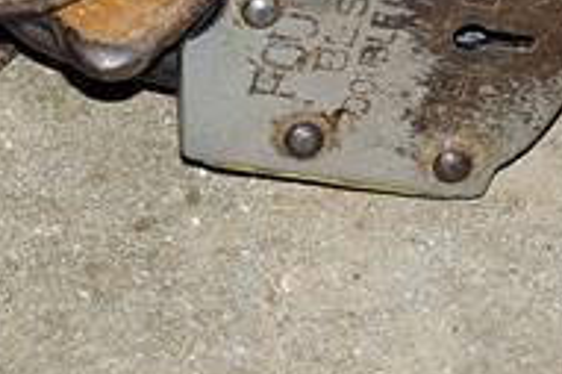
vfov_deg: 2.1
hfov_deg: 3.1
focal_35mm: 658
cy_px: -84
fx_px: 10264
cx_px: 179
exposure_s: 1/160
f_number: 8
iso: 250
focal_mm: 105
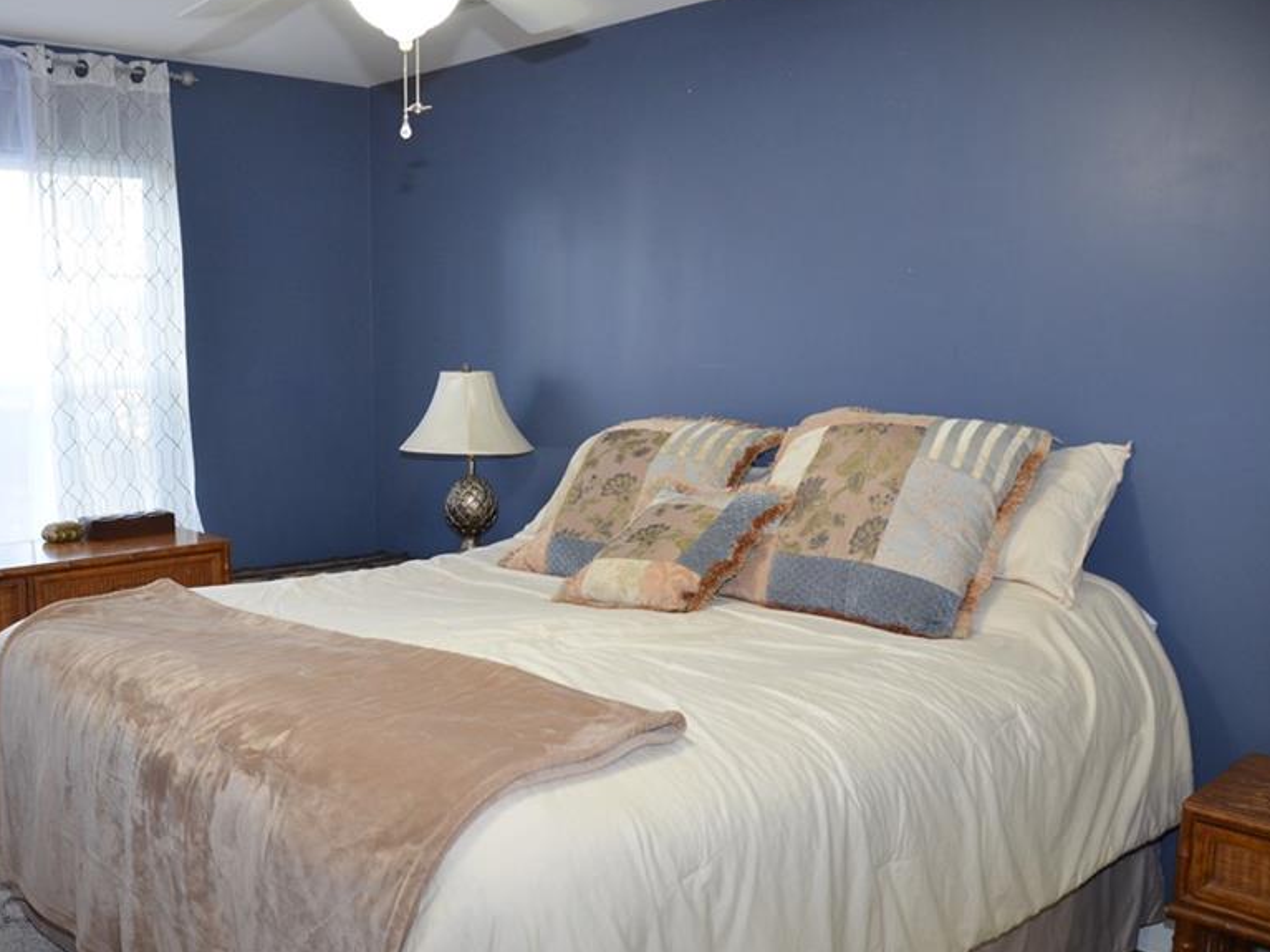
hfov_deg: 55.3
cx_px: 487
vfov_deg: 43.3
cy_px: 509
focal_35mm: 33
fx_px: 1197
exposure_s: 1/50
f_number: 3.5
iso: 800
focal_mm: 17
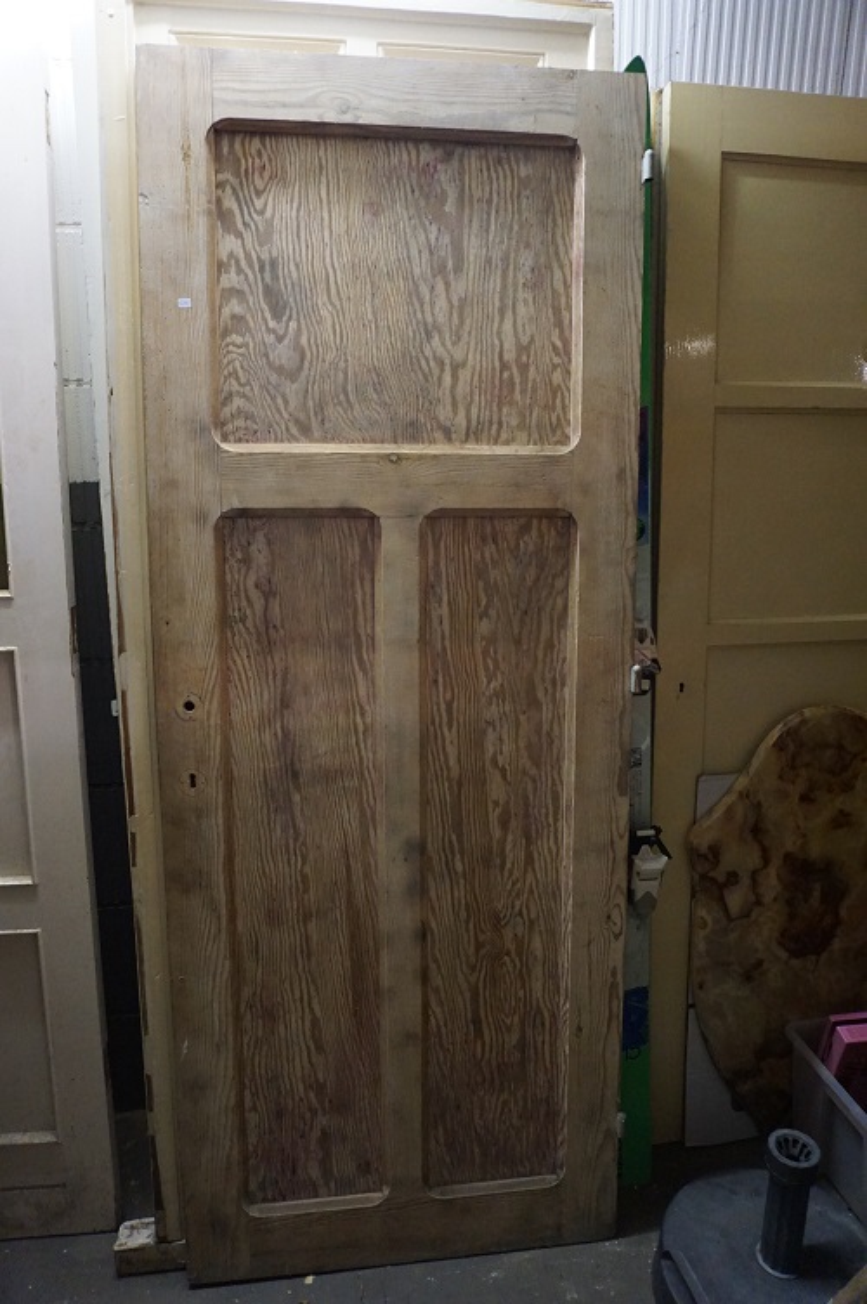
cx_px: 434
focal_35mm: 24
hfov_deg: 53.0
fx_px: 869
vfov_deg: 73.8
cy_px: 652
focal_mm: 16
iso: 3200
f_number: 3.5
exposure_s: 1/60
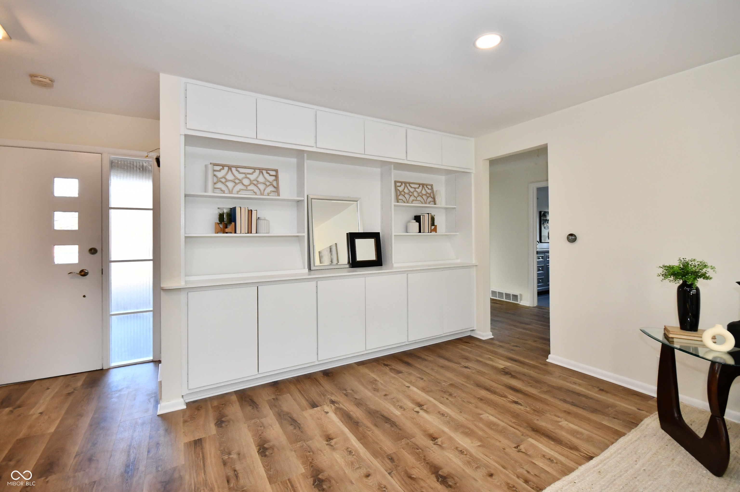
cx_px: 370
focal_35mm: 15
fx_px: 308
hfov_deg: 100.4
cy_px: 246
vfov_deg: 77.3
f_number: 6.3
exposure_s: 1/60
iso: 640
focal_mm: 10
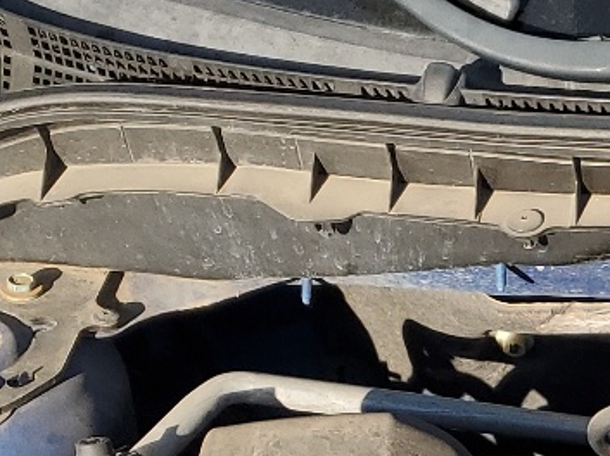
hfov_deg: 15.4
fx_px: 2077
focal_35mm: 118
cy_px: 627
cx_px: 930
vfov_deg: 12.1
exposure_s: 1/1667
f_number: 1.5
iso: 50
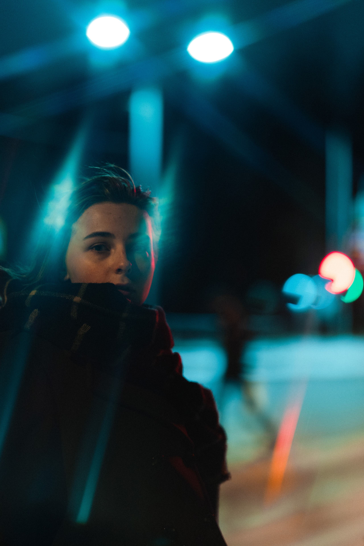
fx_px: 1289
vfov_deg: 23.9
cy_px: 273
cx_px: 182
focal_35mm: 85
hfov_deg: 16.1
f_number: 1.4
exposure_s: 1/80
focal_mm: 85
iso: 800
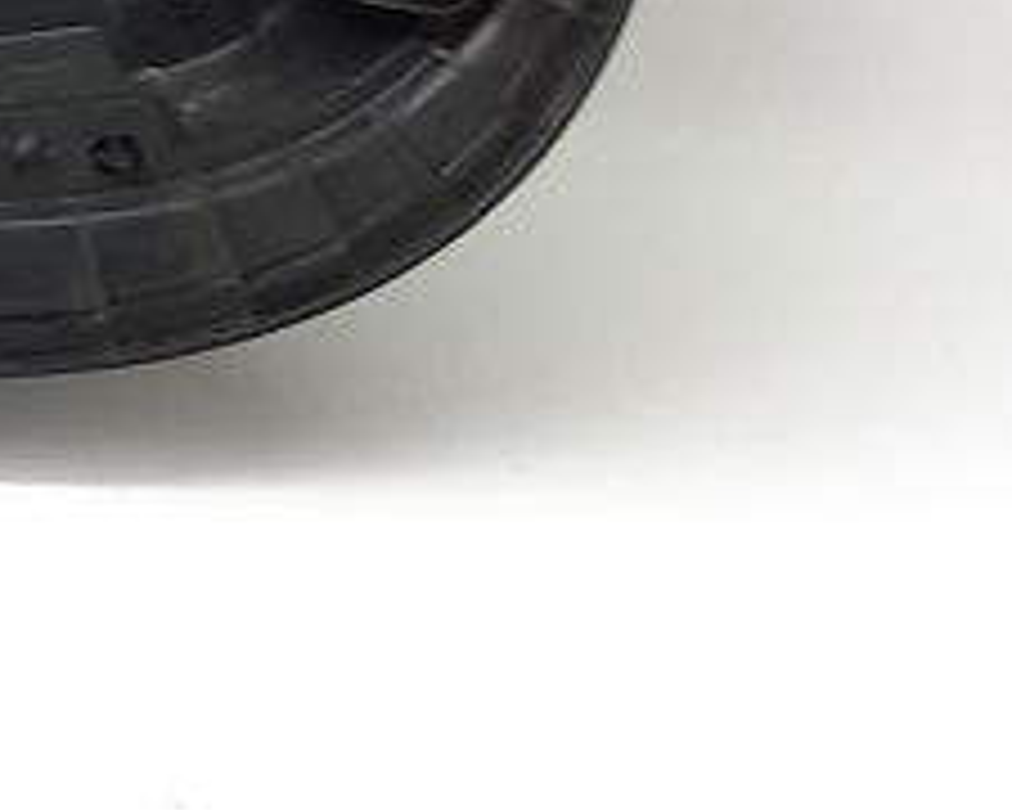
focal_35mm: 130
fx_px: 3894
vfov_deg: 10.6
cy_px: -945
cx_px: -1264
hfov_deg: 12.3
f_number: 2
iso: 80
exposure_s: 1/50
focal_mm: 4.6
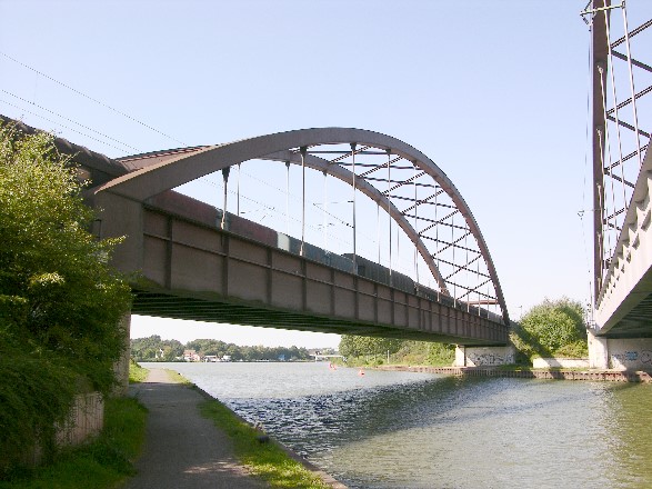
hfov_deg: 52.6
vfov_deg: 40.7
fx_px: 659
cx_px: 326
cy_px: 244
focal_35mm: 35
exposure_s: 1/114
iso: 50
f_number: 7.1
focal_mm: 8.9
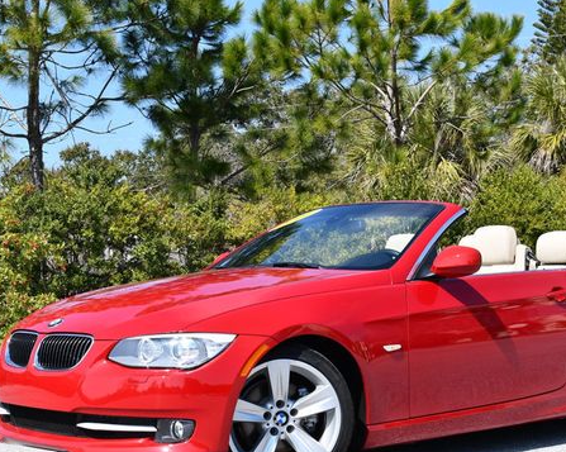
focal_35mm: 70
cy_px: 268
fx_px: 1172
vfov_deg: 21.8
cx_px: 330
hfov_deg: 27.1
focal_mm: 26
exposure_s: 1/250
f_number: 8
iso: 125
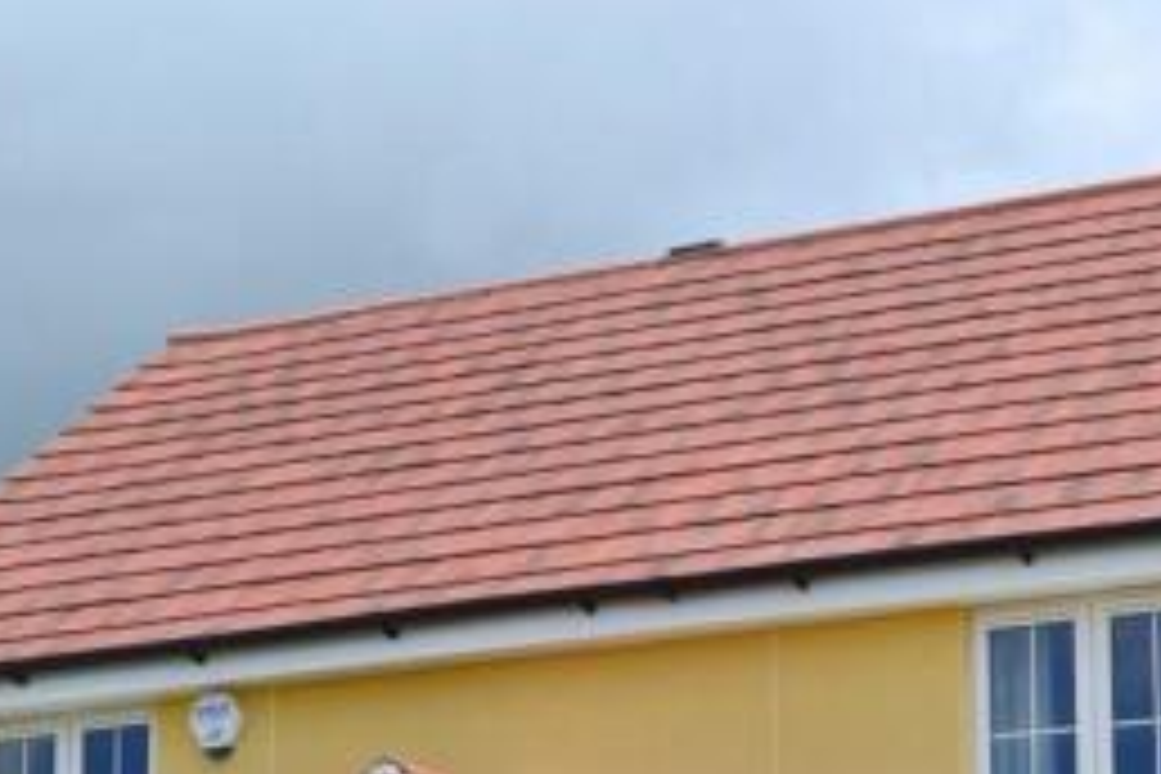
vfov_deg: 13.4
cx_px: 992
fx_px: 3193
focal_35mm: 99
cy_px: 974
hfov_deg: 20.3
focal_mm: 26
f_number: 11
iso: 320
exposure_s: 1/500
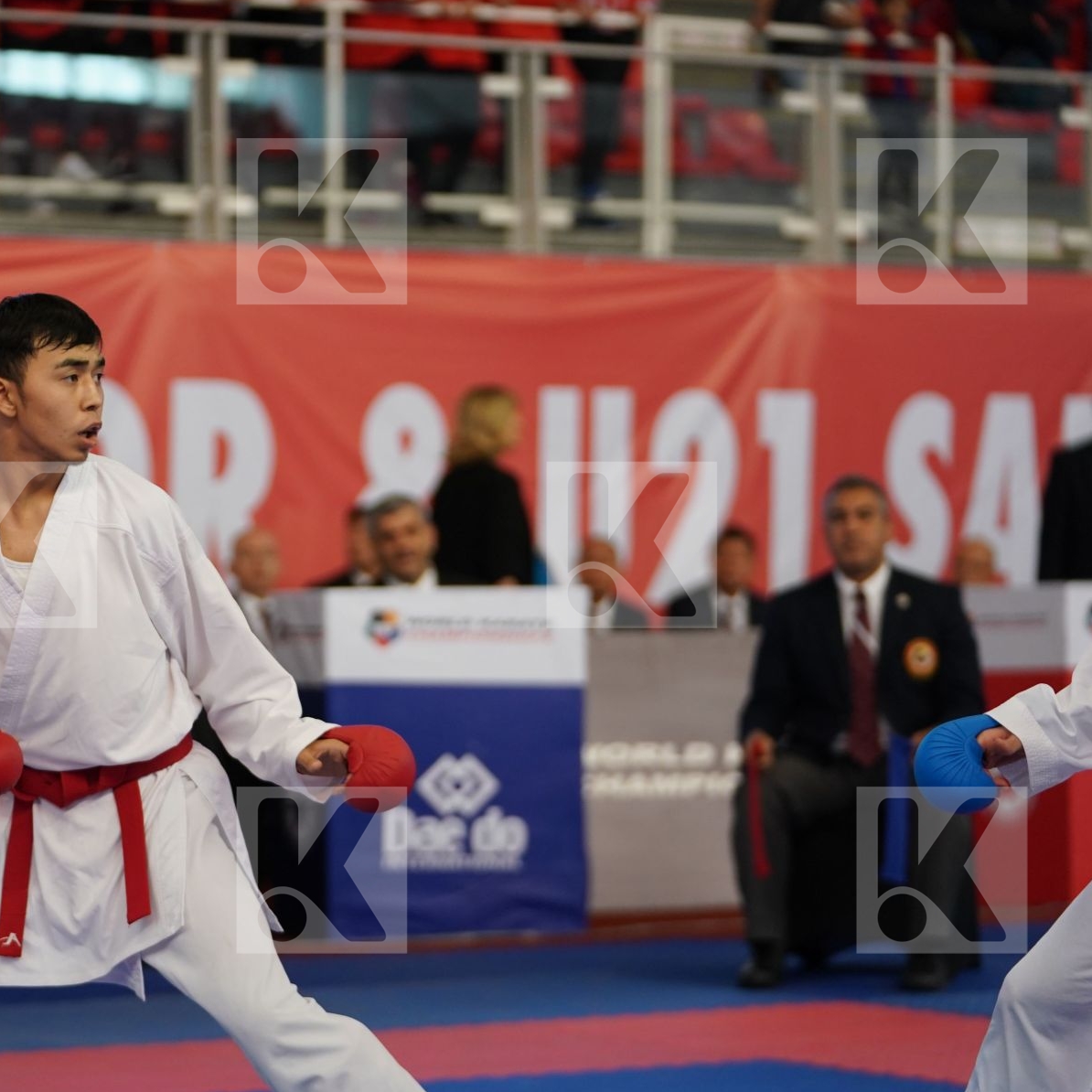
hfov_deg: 11.9
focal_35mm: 146
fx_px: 5211
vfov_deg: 12.0
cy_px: 545
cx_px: 322
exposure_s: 1/1000
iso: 1600
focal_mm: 114
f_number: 2.8
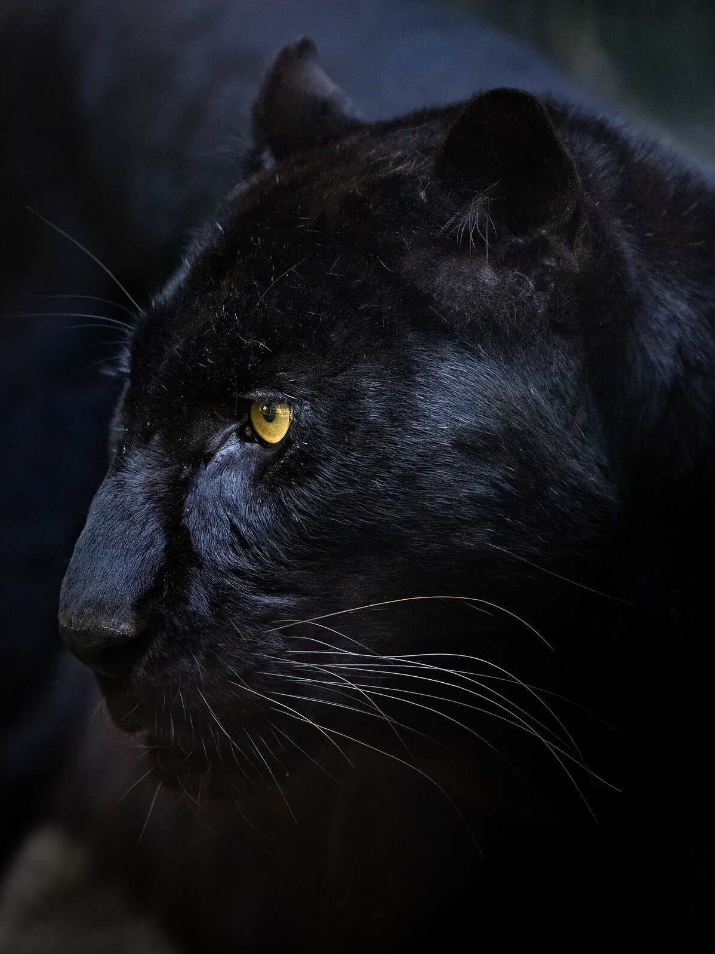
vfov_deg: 3.6
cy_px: 477
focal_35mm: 549
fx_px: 15118
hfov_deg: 2.7
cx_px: 450
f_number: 5.6
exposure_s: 1/500
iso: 25600
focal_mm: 380
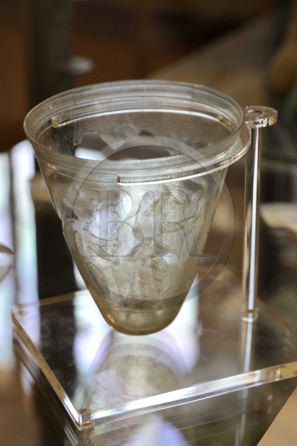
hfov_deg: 19.4
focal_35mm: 70
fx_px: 867
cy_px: 223
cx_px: 148
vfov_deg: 28.8
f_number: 7.1
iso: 800
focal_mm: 70
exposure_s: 1/80
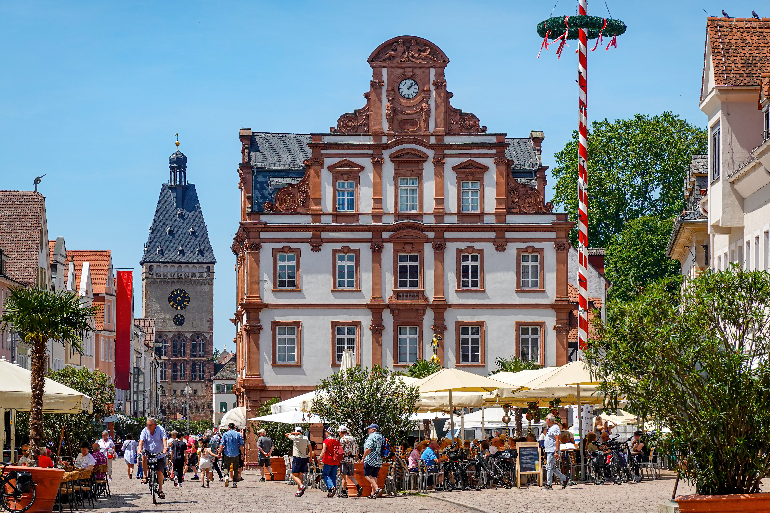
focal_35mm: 139
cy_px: 256
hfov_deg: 14.8
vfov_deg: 9.9
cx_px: 385
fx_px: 2973
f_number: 5
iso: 125
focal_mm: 50.6
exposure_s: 1/800
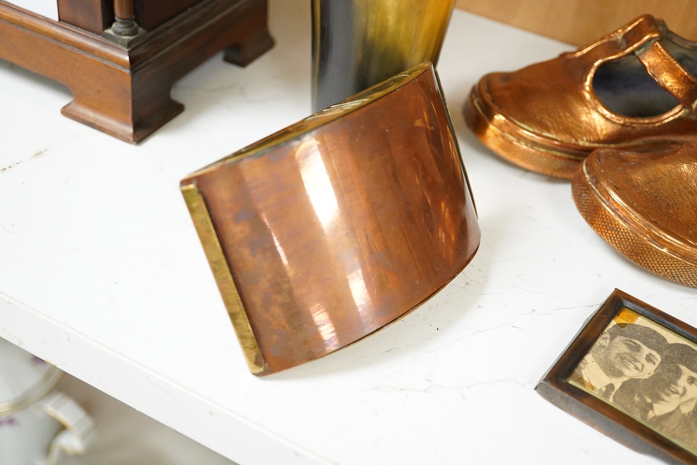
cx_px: 349
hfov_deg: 42.7
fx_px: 891
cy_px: 229
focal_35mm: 46
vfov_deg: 29.2
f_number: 4
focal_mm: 30
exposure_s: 1/160
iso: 2500
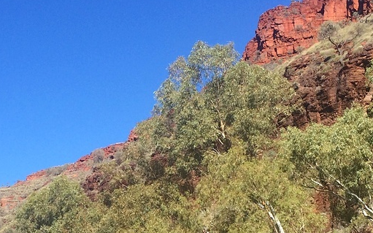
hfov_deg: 26.7
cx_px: 144
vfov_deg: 16.6
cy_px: 224
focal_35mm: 77
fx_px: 782
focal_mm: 4.15
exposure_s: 1/1080
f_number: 2.2
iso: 32
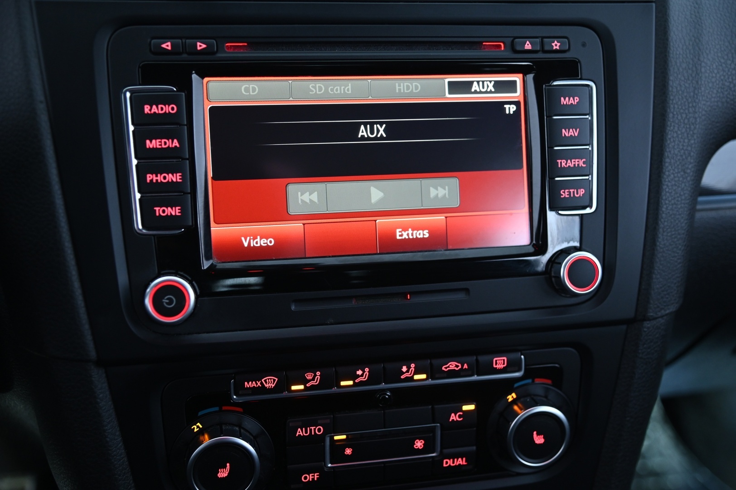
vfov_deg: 30.5
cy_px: 245
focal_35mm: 44
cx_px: 368
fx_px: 899
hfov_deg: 44.5
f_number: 4
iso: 2000
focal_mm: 44
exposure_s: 1/15
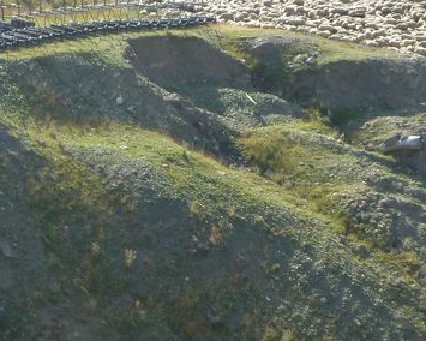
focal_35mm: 229
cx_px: 149
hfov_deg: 8.4
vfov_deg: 6.7
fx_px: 2887
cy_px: 43
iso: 80
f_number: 4.3
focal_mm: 17
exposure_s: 1/200
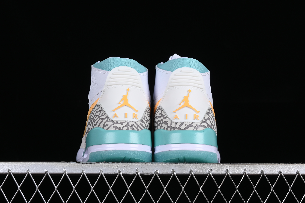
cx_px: 152
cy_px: 102
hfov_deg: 27.0
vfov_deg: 18.2
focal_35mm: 75
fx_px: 635
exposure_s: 1/80
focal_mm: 50
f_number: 8
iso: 160
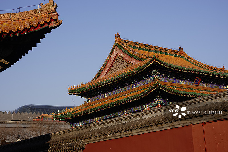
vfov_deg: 21.9
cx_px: 114
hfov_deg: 32.4
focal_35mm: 62
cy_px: 76
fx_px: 393
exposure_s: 1/200
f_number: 8
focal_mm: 22.92
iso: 100
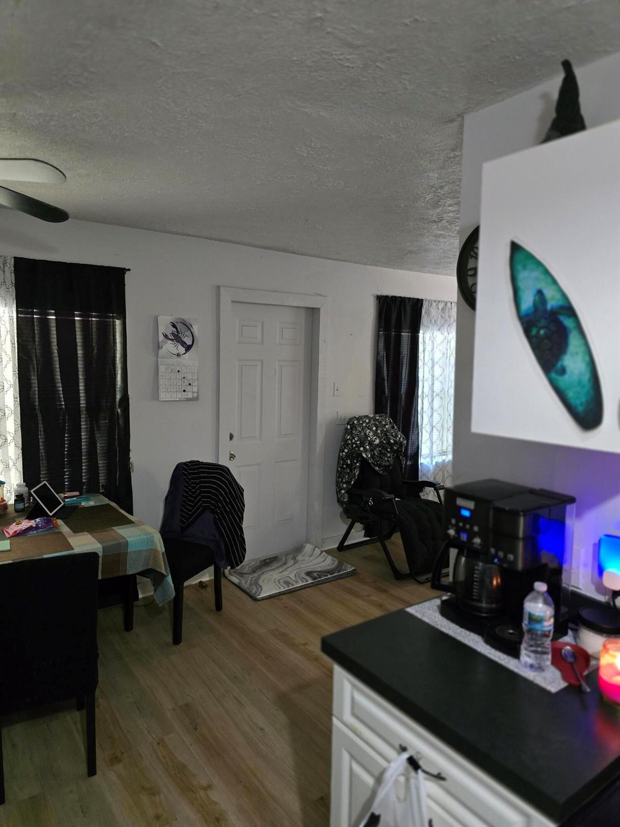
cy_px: 414
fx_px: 549
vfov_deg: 73.9
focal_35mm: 23
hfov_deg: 58.9
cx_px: 310
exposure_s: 1/60
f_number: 1.7
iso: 1250
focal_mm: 6.3
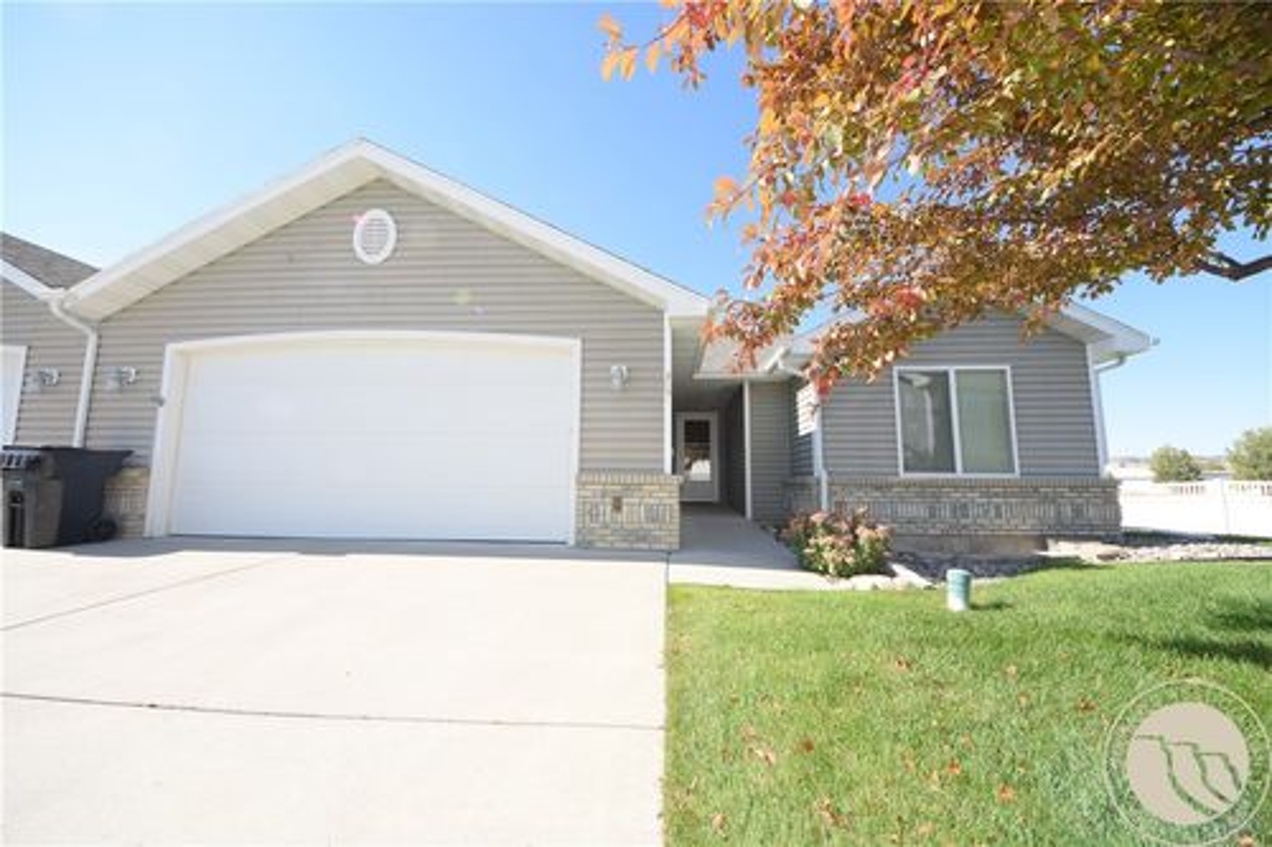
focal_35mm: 12
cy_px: 424
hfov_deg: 112.6
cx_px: 636
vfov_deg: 90.0
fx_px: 424
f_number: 7.1
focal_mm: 8
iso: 200
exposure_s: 1/200
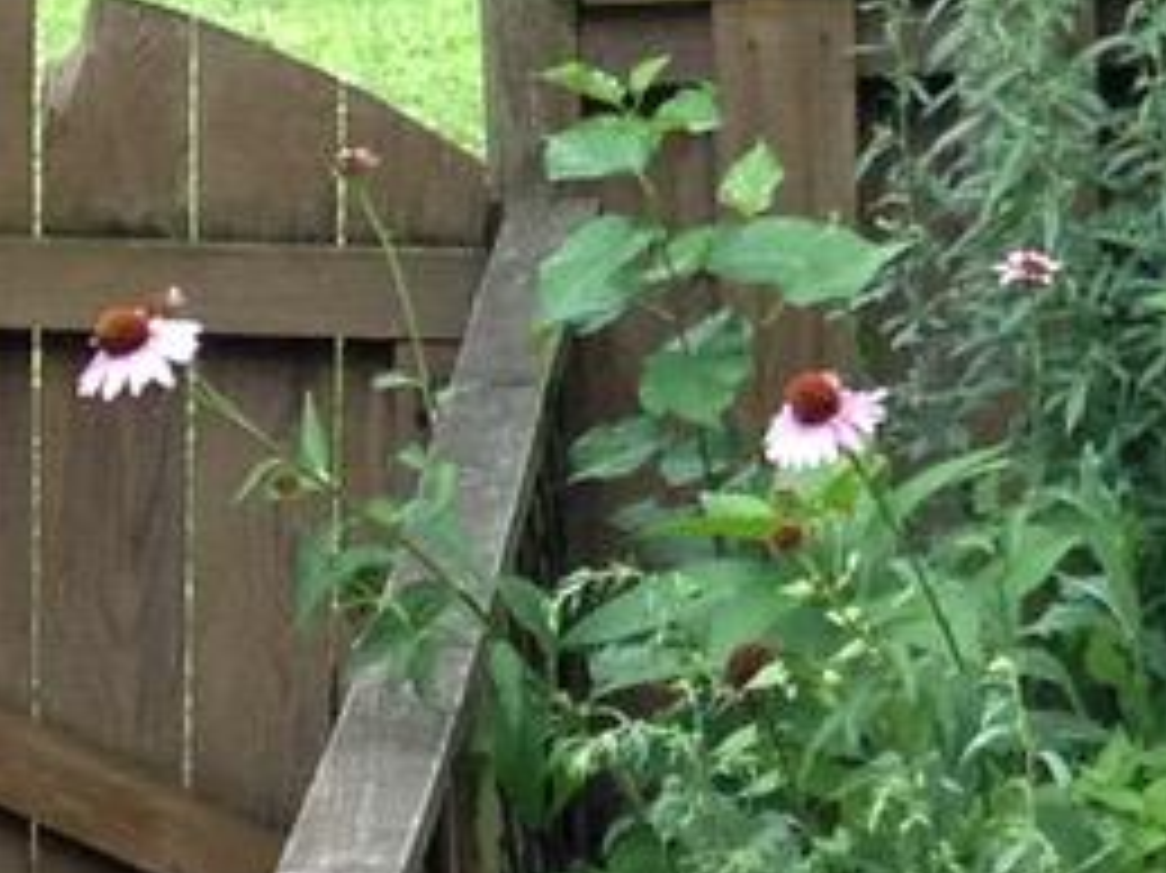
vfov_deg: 5.4
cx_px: 2296
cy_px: 608
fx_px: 9326
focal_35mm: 277
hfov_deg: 6.9
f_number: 2.4
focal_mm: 4.28
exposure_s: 1/217
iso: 80
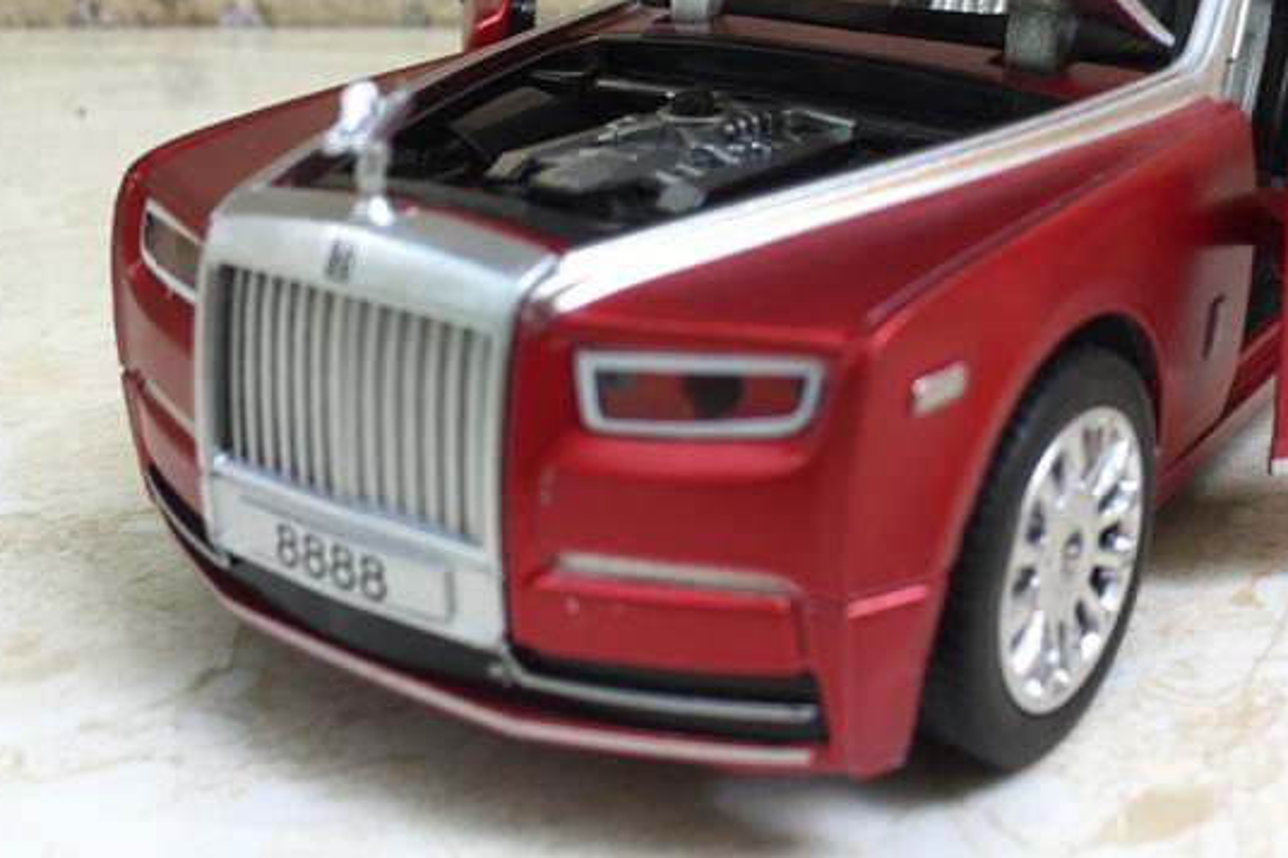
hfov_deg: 42.6
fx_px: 1609
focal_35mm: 45
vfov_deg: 29.0
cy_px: 139
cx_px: 925
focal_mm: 4.15
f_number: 2.2
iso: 32
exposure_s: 1/100
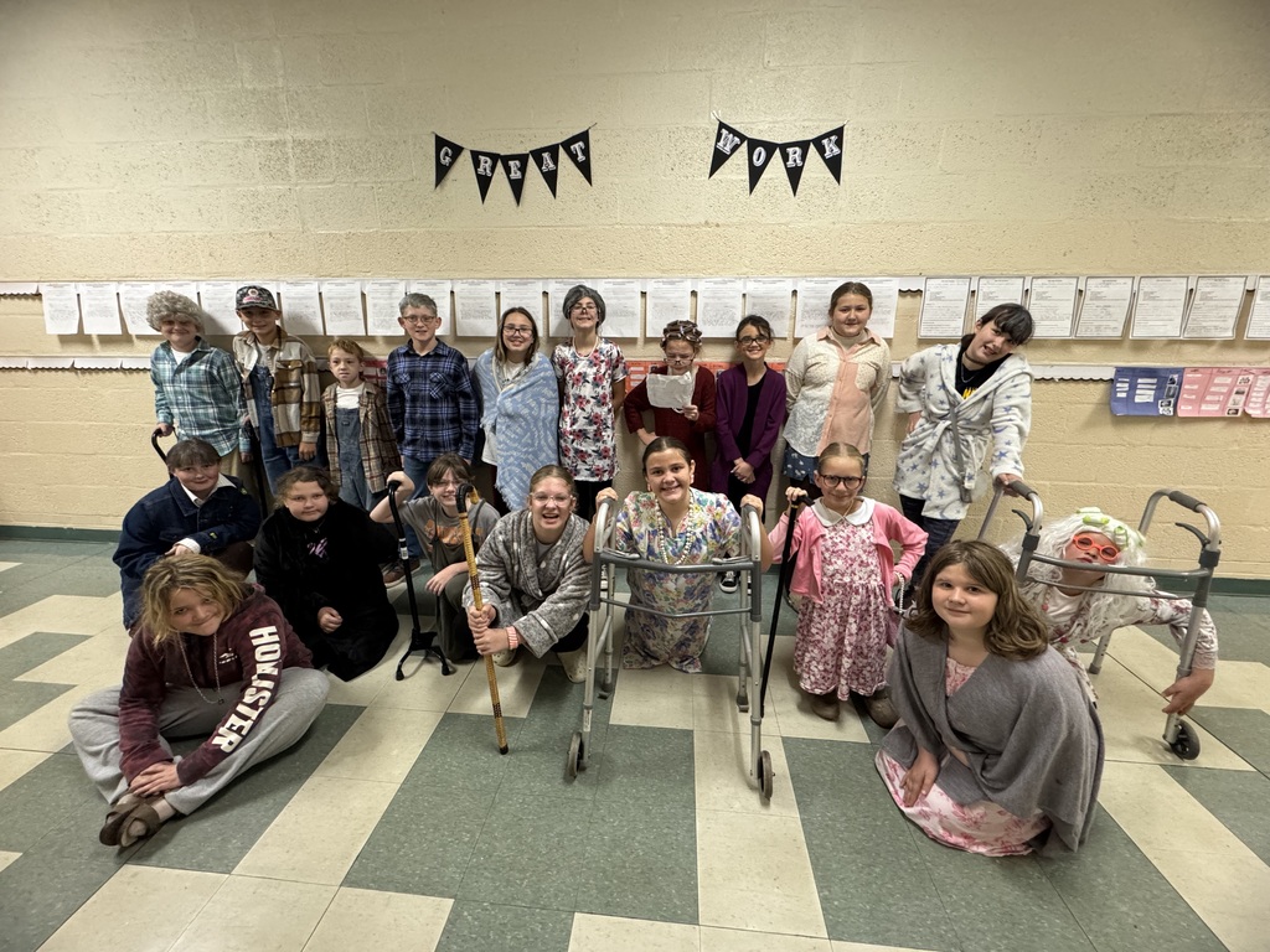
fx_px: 514
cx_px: 635
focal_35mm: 14
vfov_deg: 85.7
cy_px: 476
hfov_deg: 102.1
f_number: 2.2
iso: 800
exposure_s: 1/60
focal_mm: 2.22
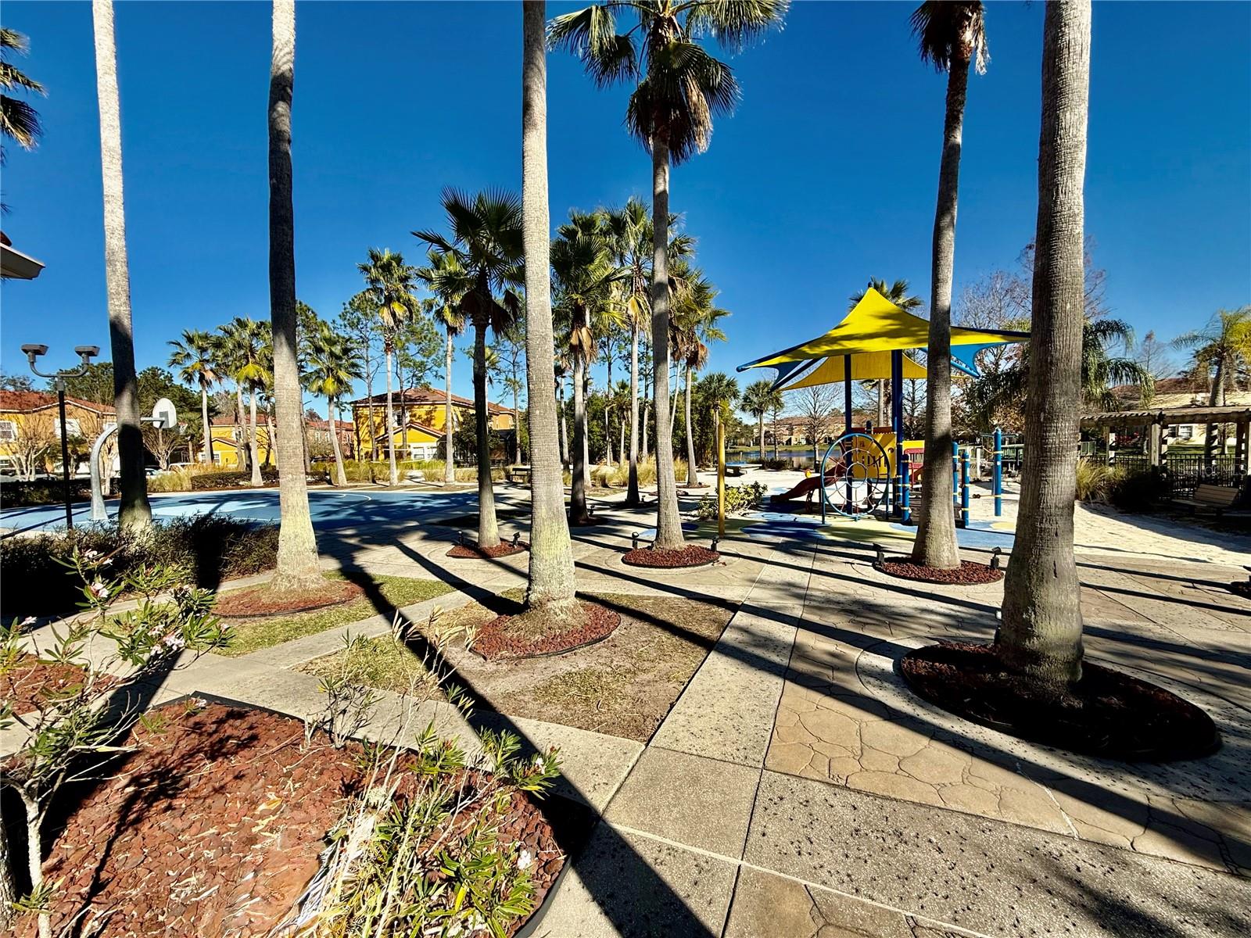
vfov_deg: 85.7
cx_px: 626
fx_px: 506
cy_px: 469
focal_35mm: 14
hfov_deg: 102.1
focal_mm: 2.22
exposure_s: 1/1961
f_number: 2.2
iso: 50
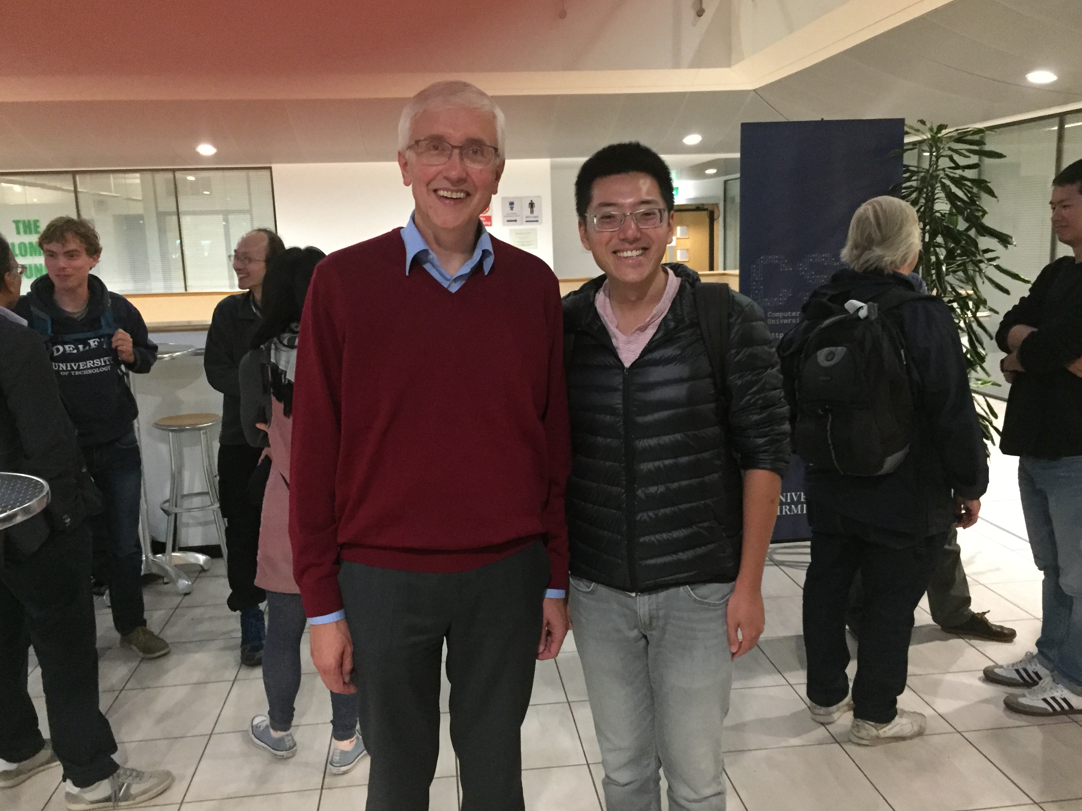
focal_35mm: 30
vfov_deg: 46.8
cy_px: 404
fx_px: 938
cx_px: 541
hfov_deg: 60.0
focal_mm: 4.15
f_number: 2.2
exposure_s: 1/17
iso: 400
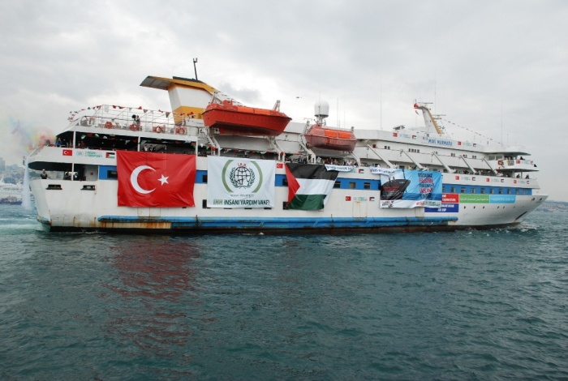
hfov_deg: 67.3
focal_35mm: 27
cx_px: 284
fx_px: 427
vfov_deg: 48.1
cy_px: 190
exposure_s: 1/320
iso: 400
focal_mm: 18
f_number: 9
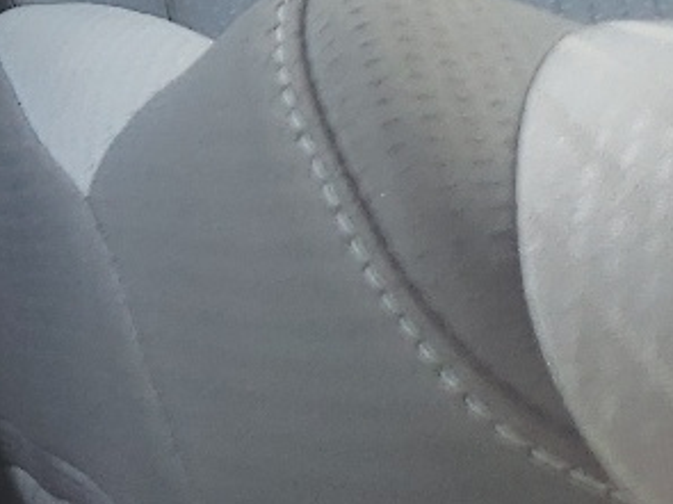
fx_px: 2740
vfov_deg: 9.8
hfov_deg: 13.5
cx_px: -221
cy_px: -513
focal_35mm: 141
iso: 67
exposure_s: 1/120
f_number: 1.5
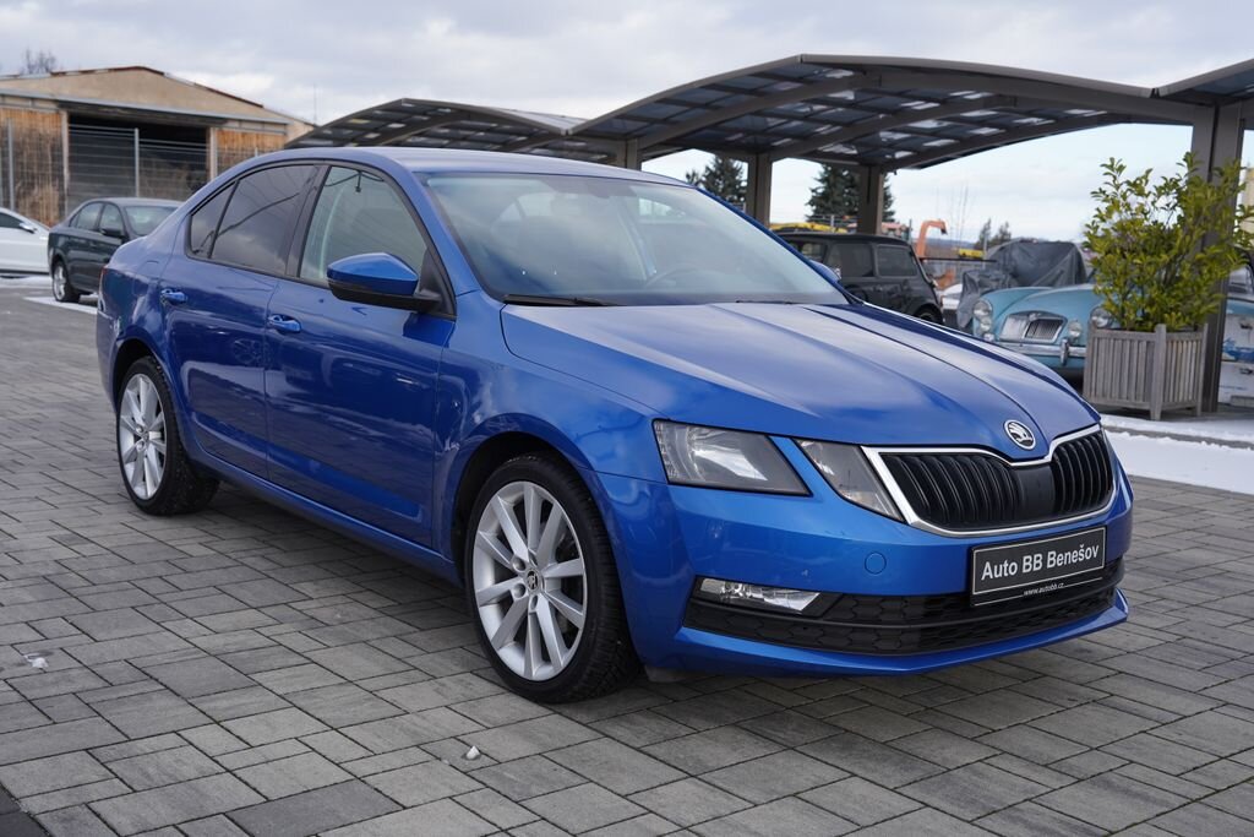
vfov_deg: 33.4
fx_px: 1393
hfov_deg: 48.5
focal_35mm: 40
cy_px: 418
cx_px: 627
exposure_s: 1/160
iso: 100
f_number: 5.6
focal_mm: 40
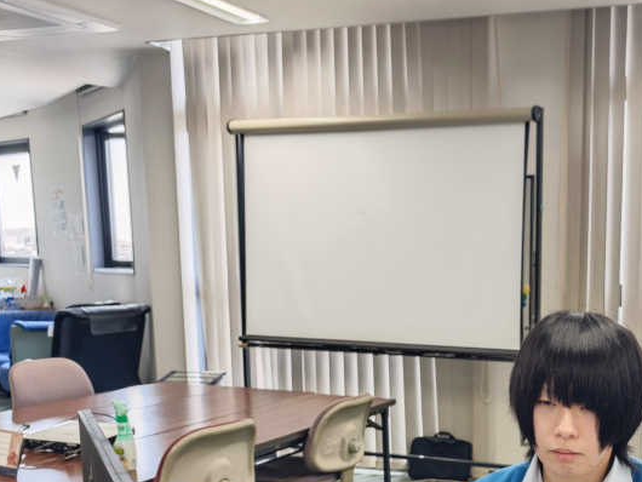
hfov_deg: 39.3
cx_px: 533
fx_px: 854
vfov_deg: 30.5
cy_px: 412
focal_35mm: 46
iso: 400
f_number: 2.8
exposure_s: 1/60.1
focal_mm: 8.72
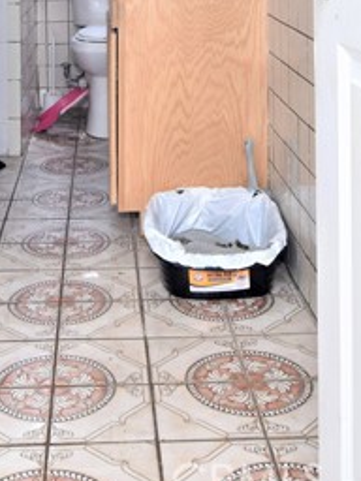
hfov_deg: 22.5
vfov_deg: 26.5
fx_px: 904
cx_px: 129
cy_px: -94
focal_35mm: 65
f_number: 8
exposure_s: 1/13
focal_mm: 18
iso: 400
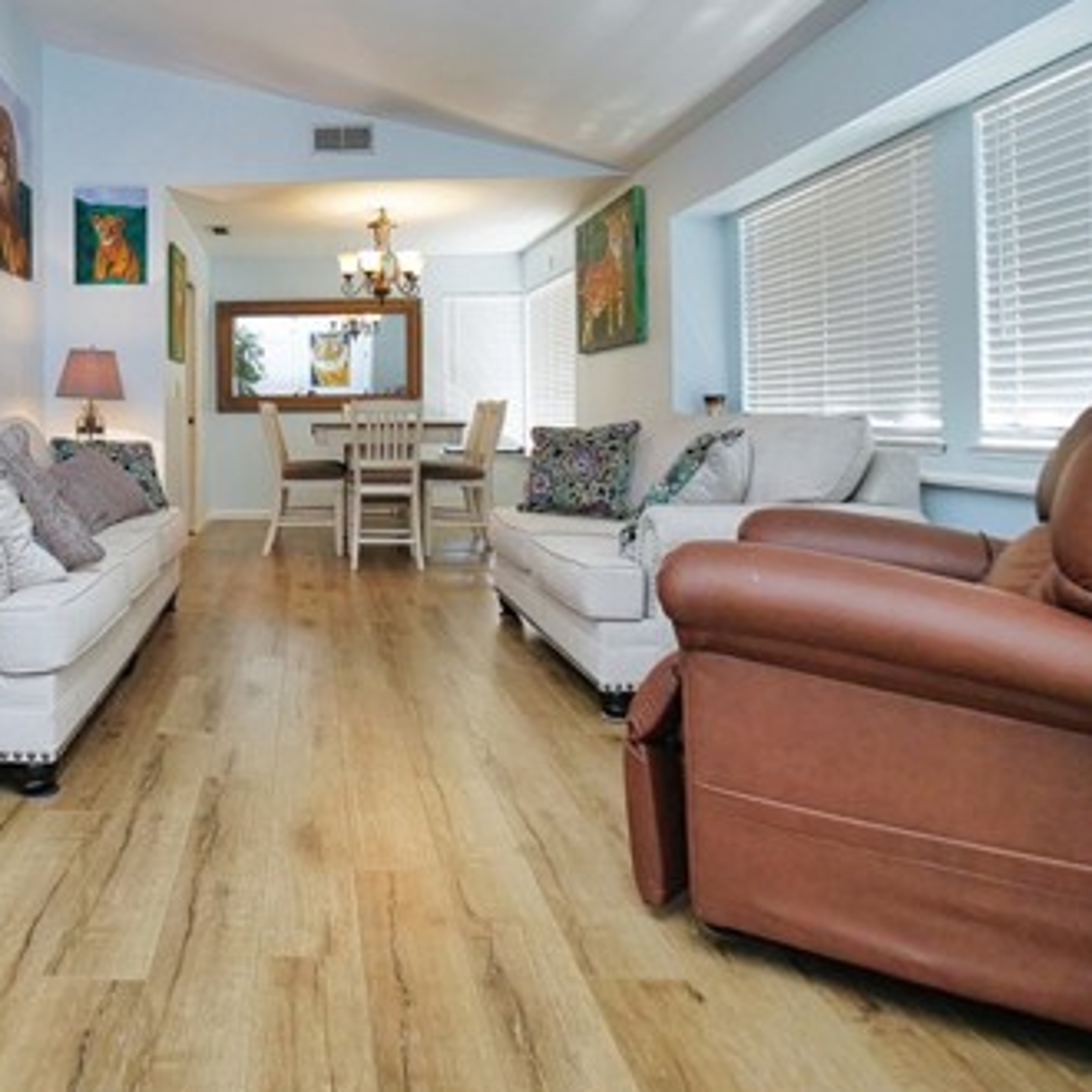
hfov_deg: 61.7
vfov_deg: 63.9
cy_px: 397
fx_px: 857
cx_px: 285
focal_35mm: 24
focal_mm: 7
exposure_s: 1/160
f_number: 2.8
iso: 800
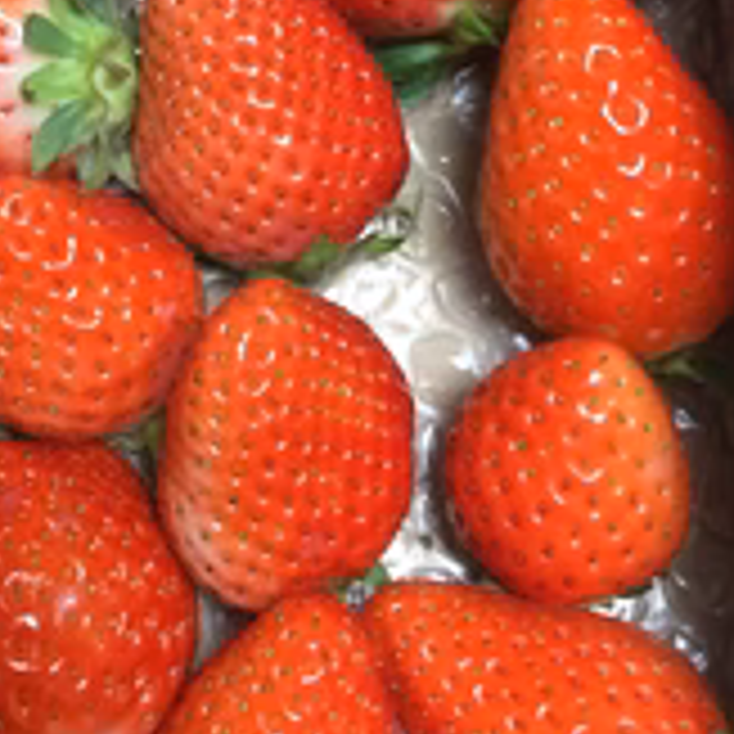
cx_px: 158
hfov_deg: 26.8
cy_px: 63
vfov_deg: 26.3
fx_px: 1511
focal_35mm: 63
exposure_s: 1/15
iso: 50
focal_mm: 4.15
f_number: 2.2
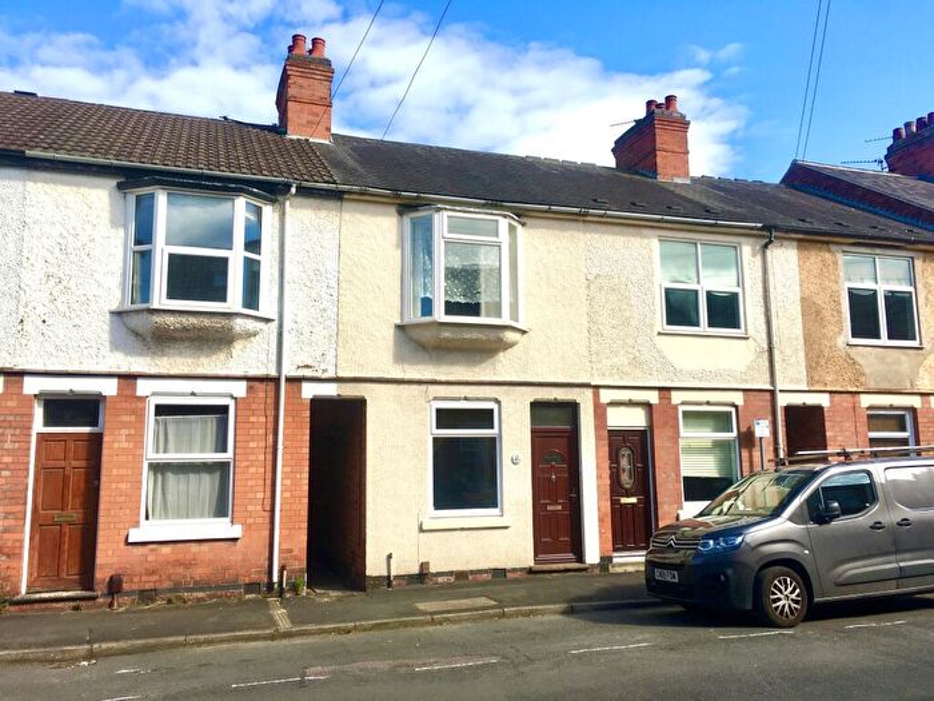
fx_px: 782
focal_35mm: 29
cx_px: 467
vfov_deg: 48.2
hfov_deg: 61.7
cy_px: 350
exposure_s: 1/1026
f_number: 2.2
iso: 25
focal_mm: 4.15
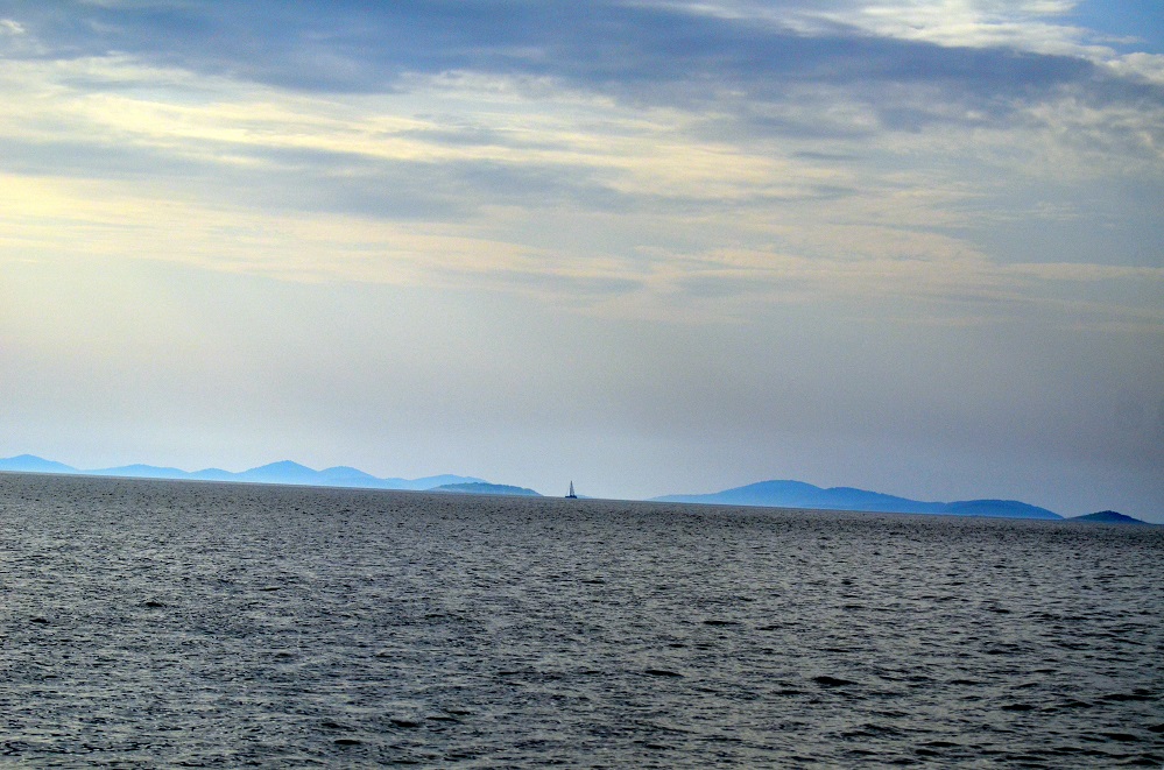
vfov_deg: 13.0
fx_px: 3387
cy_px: 385
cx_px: 582
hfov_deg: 19.5
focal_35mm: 105
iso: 800
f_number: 4.5
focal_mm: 70
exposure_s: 1/8000
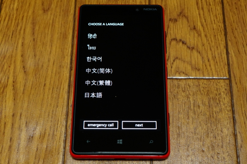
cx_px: 124
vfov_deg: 25.9
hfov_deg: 38.2
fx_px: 356
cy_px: 82
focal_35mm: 52
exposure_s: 1/20
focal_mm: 35
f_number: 8
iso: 1600
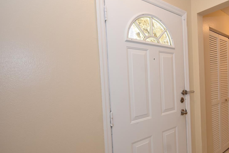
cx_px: 163
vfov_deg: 57.1
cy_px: 83
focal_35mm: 22
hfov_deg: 74.6
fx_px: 140
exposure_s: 1/60
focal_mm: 10
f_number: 4
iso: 200
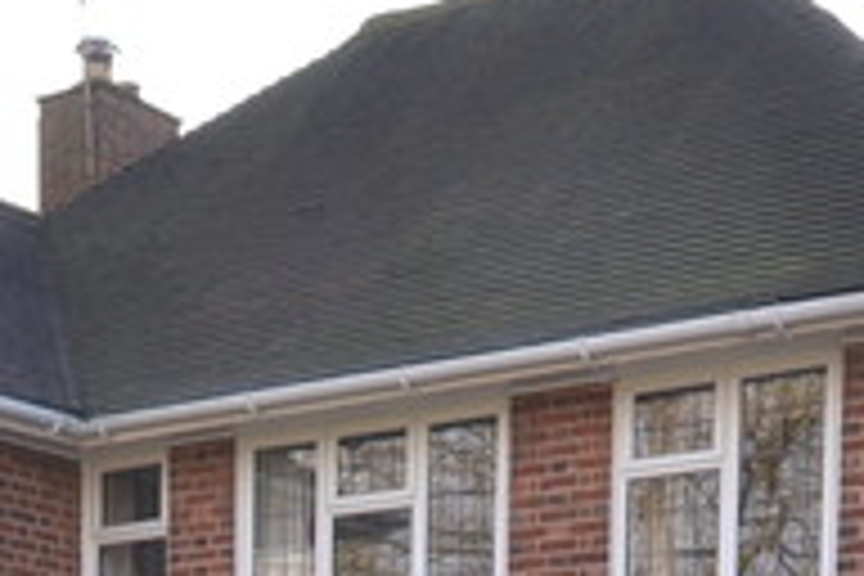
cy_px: 1217
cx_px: 360
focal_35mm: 96
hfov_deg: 21.2
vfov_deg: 12.3
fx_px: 2304
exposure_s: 1/125
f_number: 4.5
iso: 110
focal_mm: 12
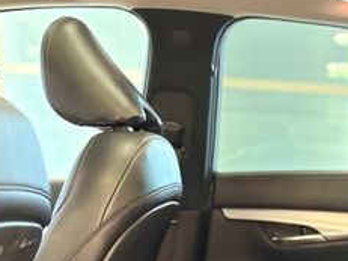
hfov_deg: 23.6
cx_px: 462
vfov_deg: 19.2
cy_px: 315
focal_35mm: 72
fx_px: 723
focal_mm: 5.96
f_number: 1.6
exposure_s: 1/30
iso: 640
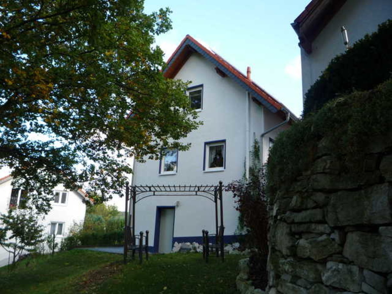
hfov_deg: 60.0
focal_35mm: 30
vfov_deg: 46.8
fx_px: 340
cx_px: 196
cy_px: 147
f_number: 4
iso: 100
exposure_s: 1/100
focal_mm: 5.2
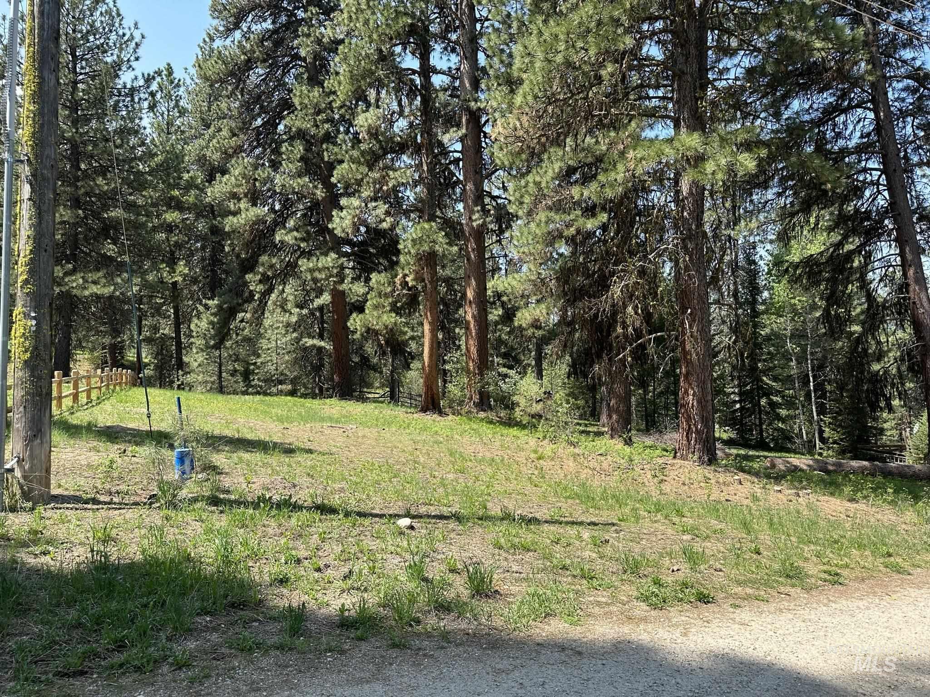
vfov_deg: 56.8
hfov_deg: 71.6
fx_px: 645
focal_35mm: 24
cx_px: 465
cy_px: 348
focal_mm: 6.86
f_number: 1.78
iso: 80
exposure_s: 1/1562
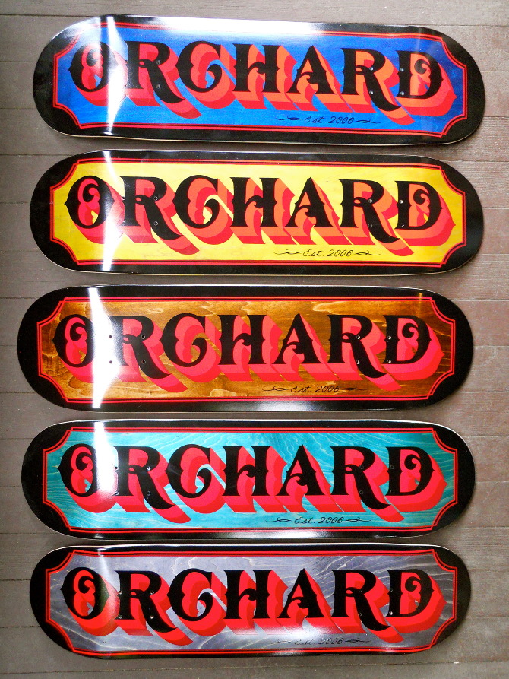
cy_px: 340
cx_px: 254
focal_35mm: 28
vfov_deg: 63.4
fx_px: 549
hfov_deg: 49.8
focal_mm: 5
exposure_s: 1/125
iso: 640
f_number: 2.7
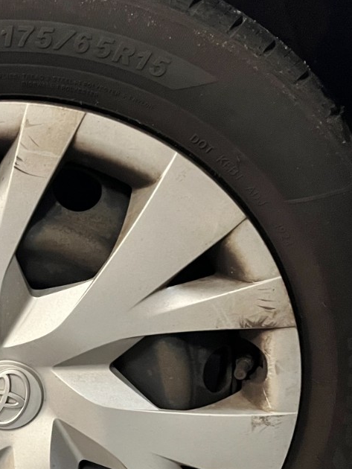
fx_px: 894
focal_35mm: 66
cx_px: -9
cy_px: 337
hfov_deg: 21.4
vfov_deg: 29.0
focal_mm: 5.1
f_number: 1.6
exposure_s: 1/25
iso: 640
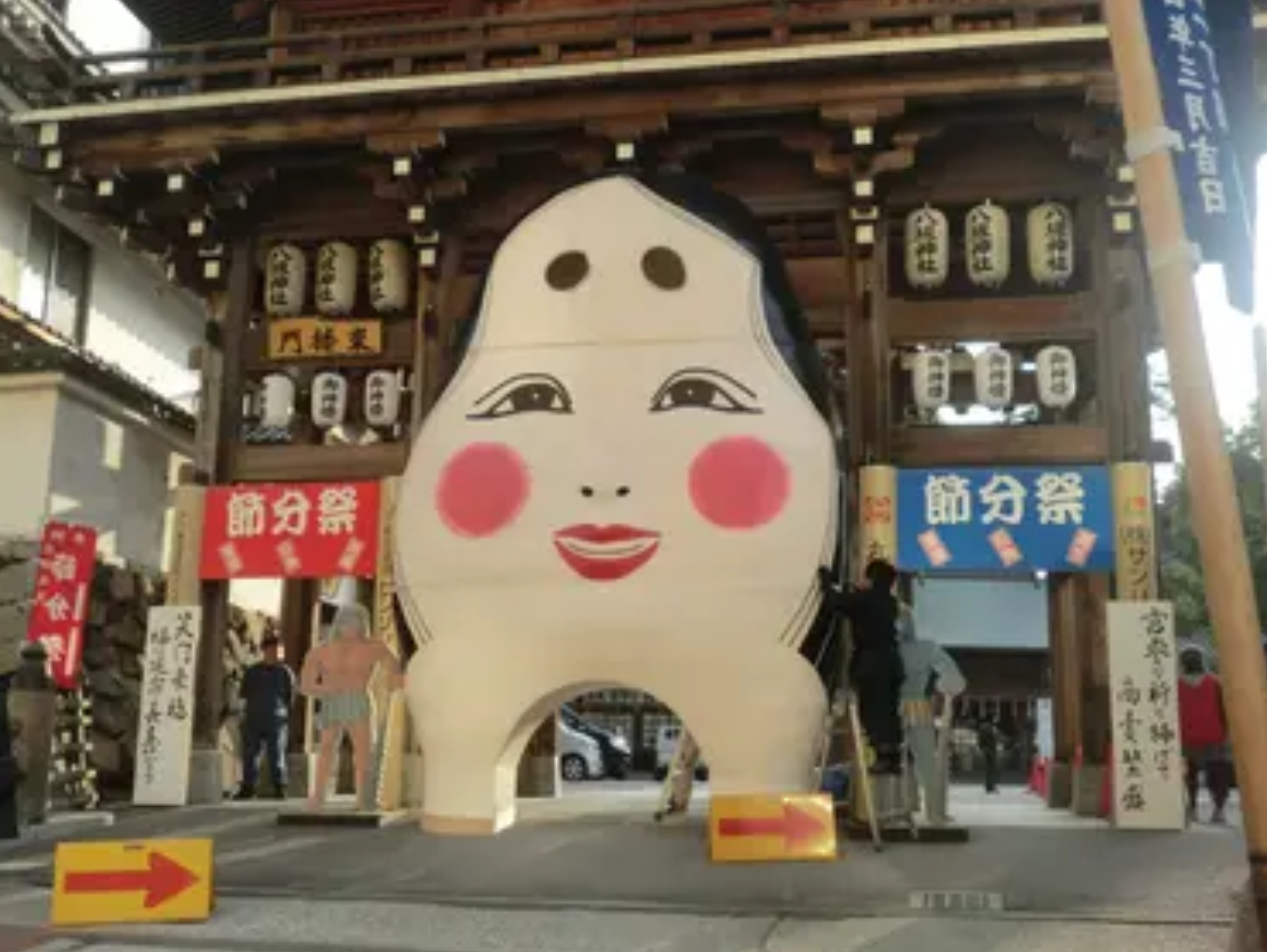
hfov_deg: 47.8
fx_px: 1428
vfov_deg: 36.9
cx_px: 623
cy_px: 478
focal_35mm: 39
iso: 50
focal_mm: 6.9
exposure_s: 1/250
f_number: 3.9
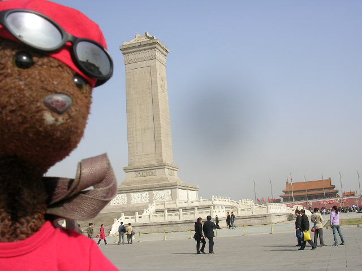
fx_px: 481
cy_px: 136
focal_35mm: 46
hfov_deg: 41.2
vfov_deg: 31.5
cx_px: 181
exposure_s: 1/275
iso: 50
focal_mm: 7.1
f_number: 6.1
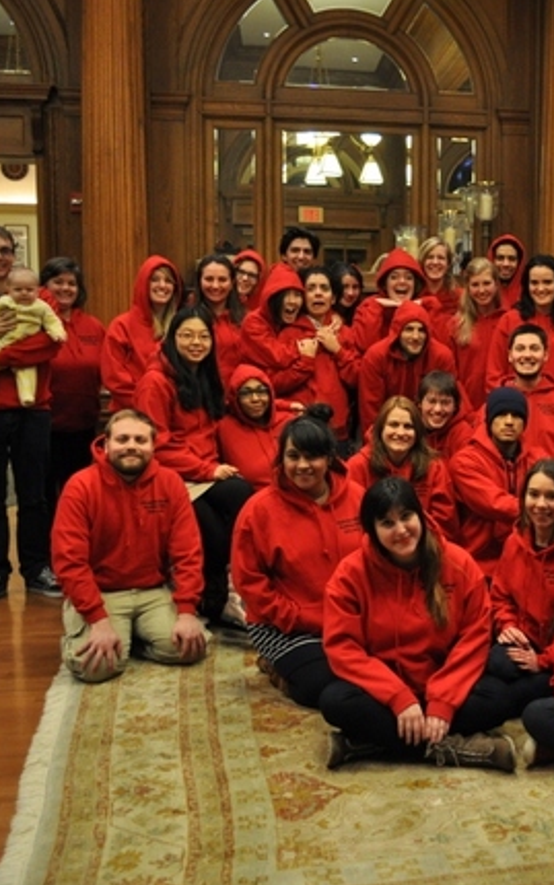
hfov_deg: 25.9
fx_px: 1110
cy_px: 426
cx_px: 608
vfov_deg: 43.5
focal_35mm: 46
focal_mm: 18
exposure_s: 1/40
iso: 800
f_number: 3.5
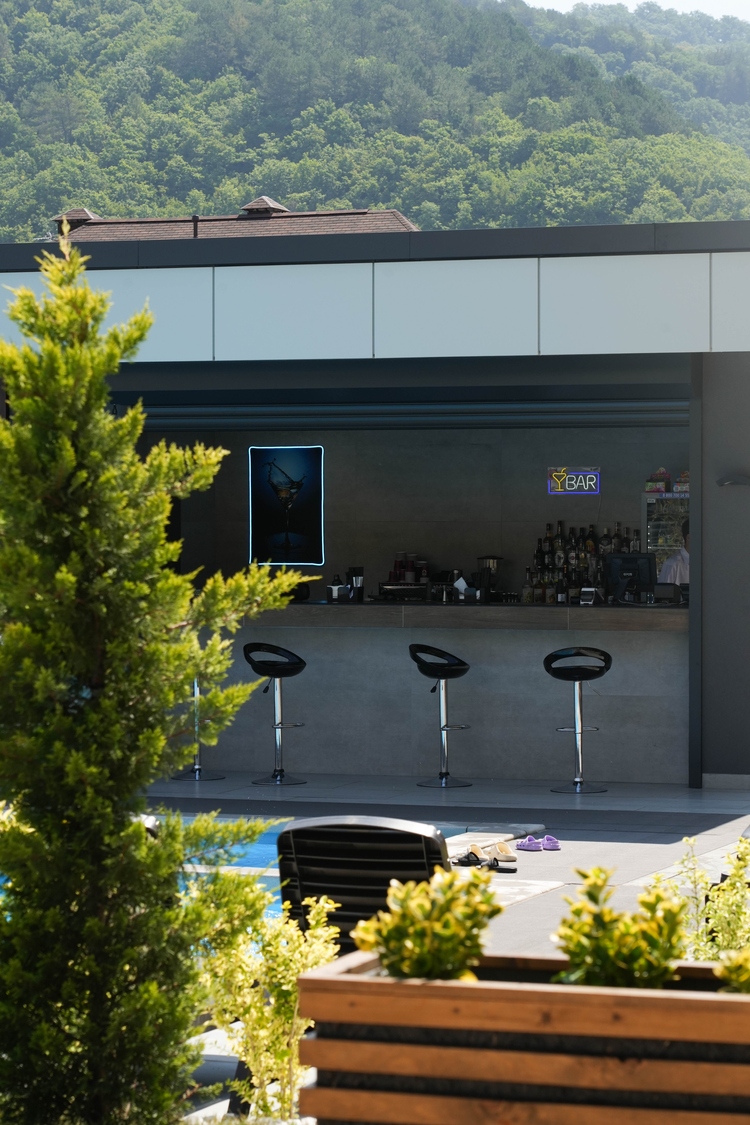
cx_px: 375
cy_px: 562
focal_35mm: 105
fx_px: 3281
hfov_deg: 13.0
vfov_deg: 19.5
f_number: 9
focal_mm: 105
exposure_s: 1/800
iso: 500
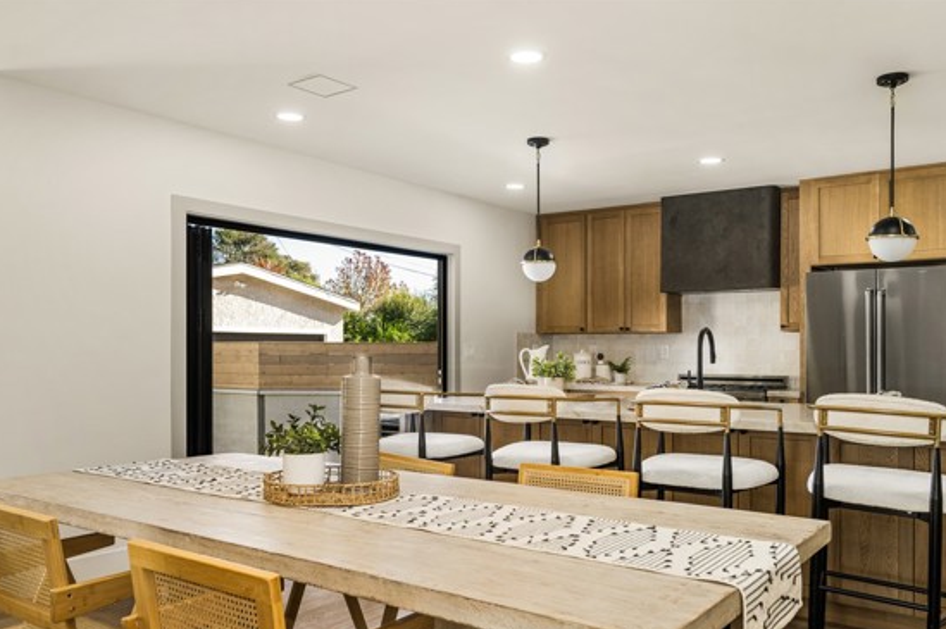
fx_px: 735
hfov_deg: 65.5
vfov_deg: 46.2
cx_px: 486
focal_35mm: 28
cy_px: 358
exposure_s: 1/25
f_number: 6.3
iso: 125
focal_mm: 24
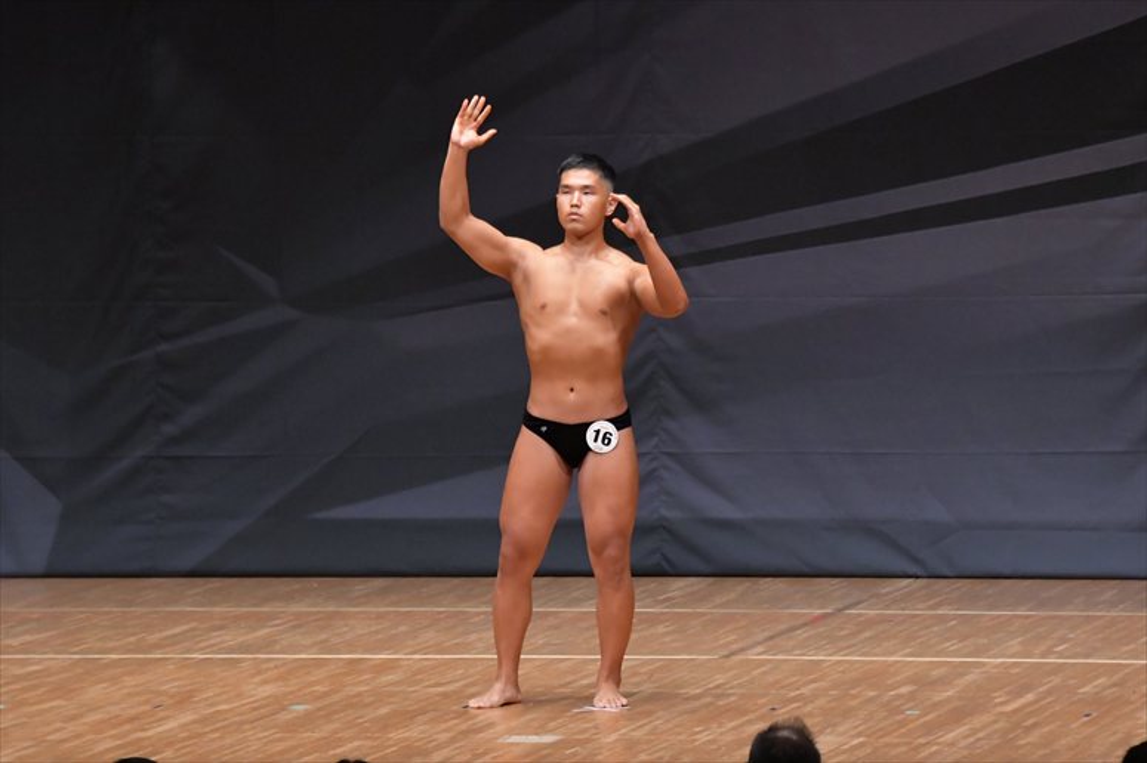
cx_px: 574
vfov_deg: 6.1
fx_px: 7165
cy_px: 382
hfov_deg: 9.2
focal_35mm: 225
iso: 6400
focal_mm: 150
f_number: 5.6
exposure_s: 1/400
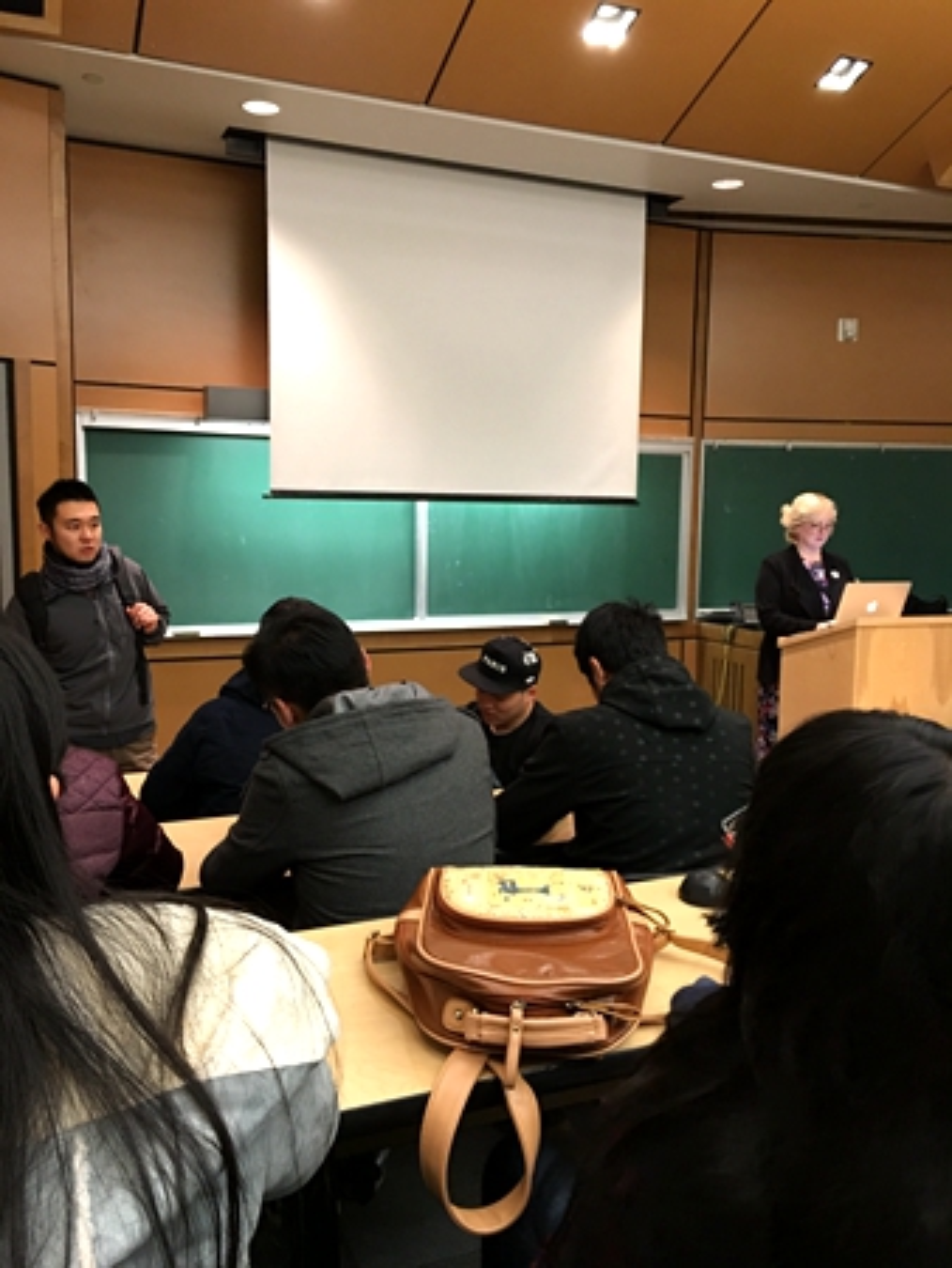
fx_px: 1062
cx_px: 476
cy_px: 634
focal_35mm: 29
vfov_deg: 61.6
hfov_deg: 48.3
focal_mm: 4.15
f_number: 2.2
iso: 80
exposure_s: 1/15
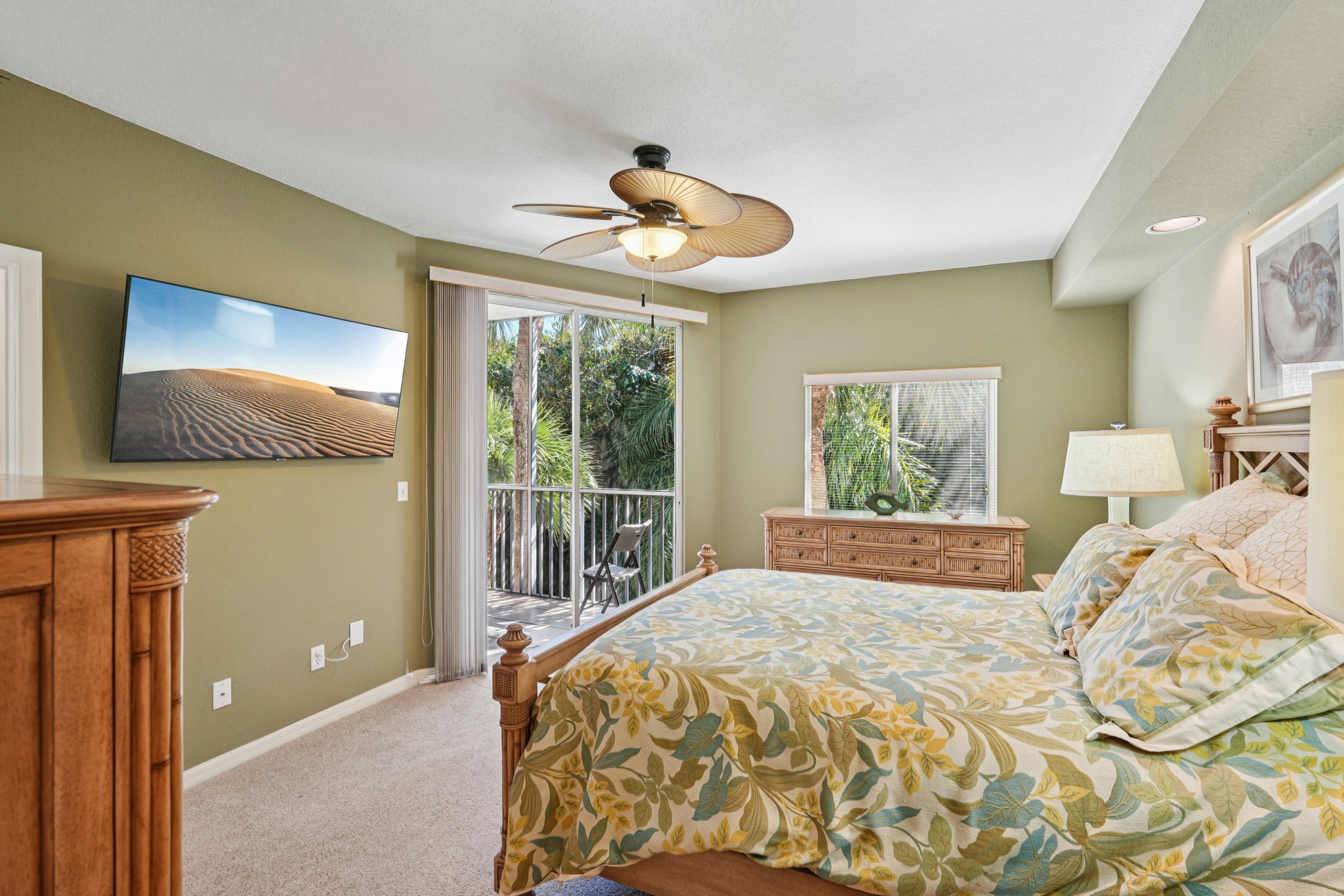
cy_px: 448
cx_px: 672
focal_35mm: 16
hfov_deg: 96.7
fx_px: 597
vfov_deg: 73.7
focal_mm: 16
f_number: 8
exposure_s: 1/20
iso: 400
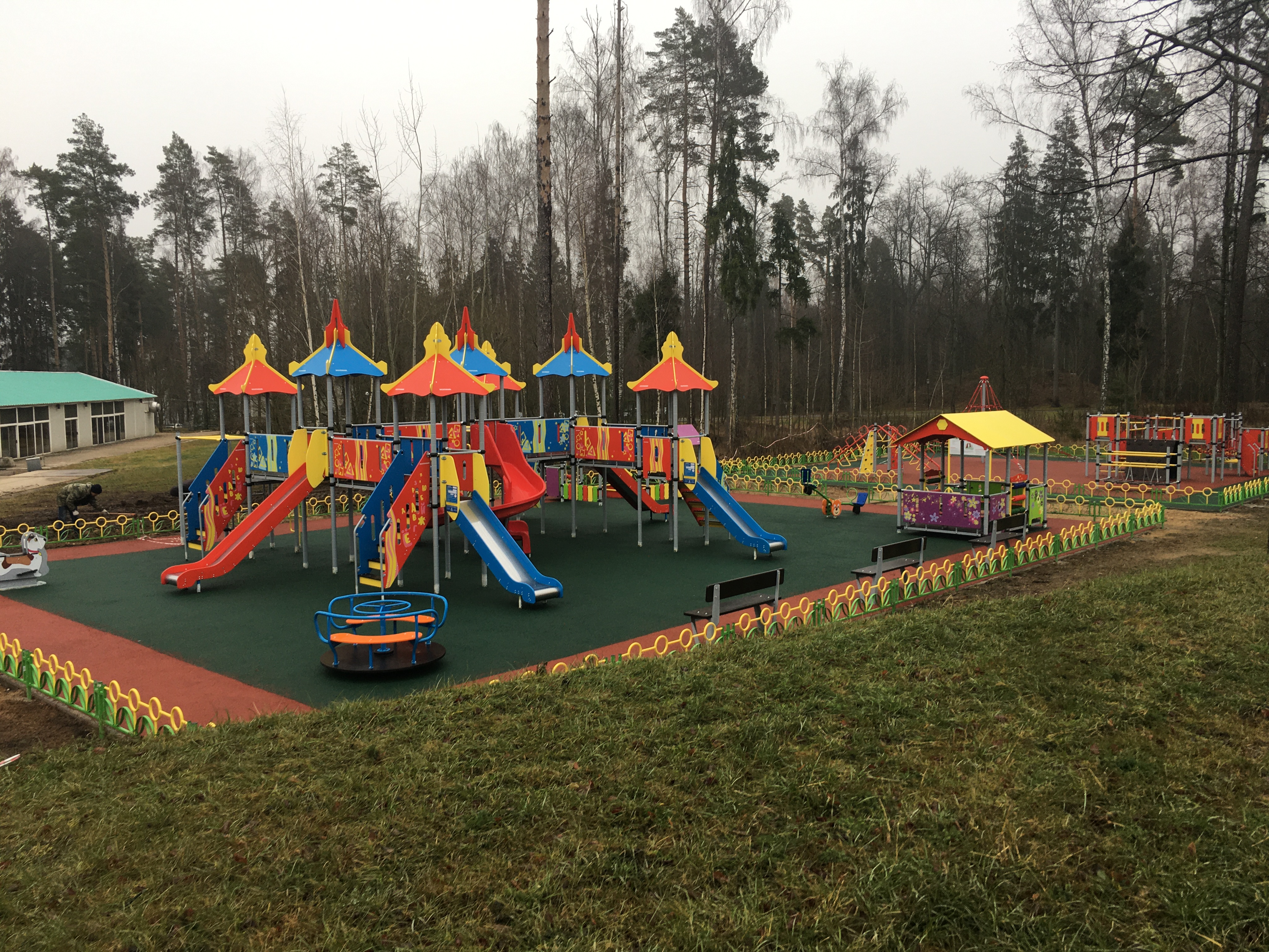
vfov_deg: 48.2
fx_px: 1063
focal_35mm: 29
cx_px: 634
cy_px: 476
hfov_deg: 61.7
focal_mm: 4.15
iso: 25
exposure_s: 1/50
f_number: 2.2
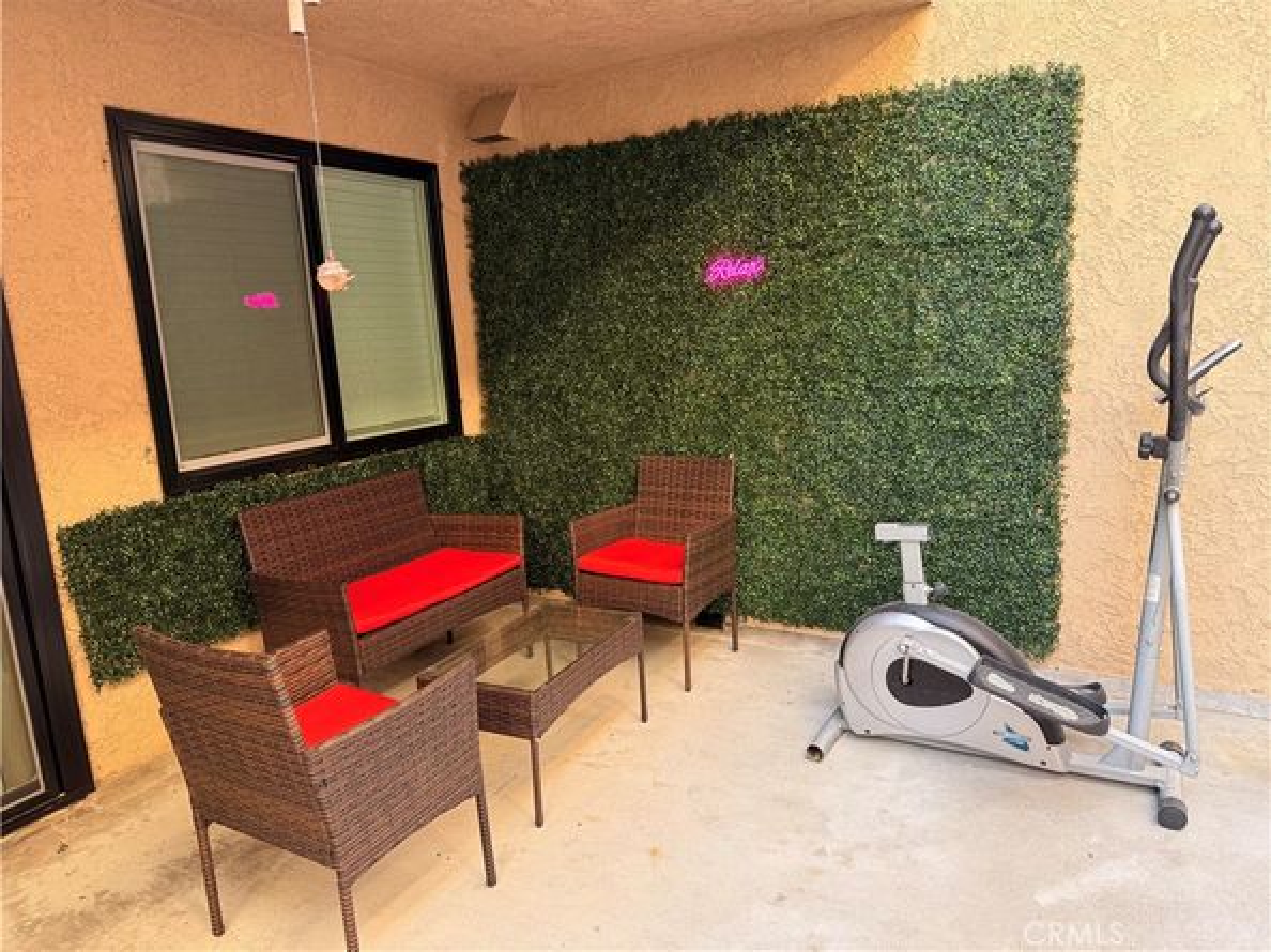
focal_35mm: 24
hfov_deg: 71.6
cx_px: 636
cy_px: 476
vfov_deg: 56.8
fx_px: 881
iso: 125
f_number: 1.78
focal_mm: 6.76
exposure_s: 1/121
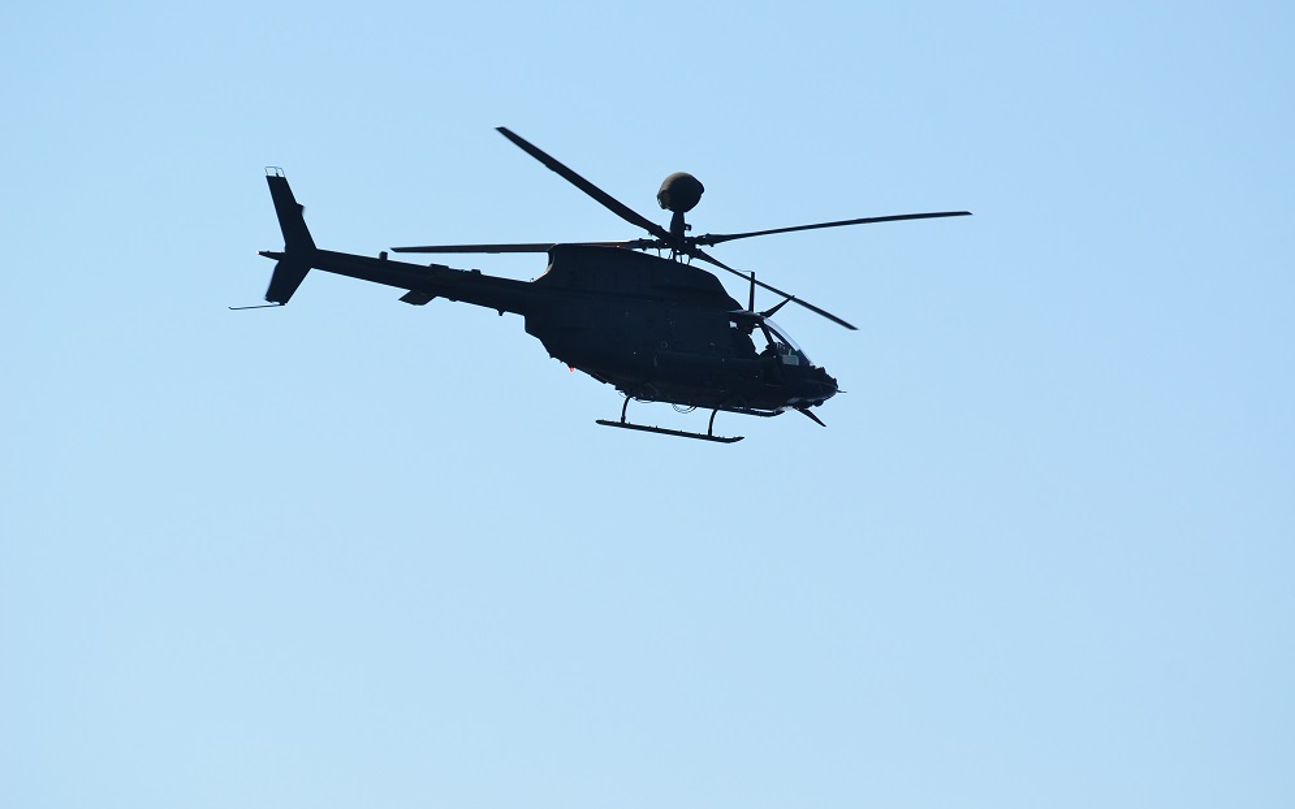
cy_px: 383
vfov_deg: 3.9
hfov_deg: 6.2
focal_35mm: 337
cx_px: 649
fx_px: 11894
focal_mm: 220
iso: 400
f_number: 6.3
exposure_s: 1/3200
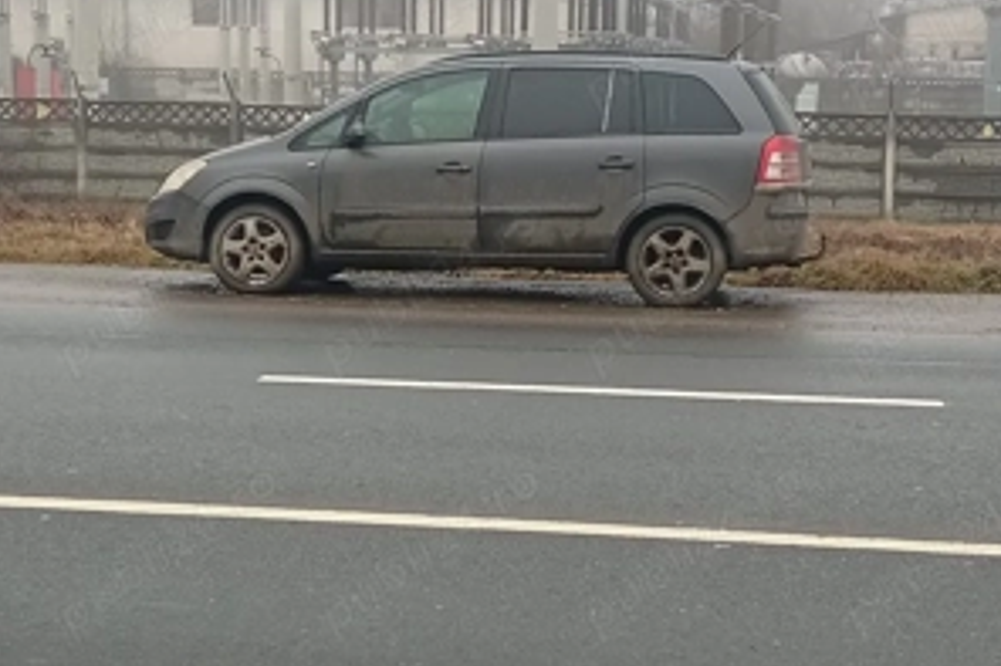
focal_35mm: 77
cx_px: 497
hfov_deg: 26.3
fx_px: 2140
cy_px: 325
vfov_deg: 17.7
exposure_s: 1/204
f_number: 1.8
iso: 50
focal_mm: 3.84
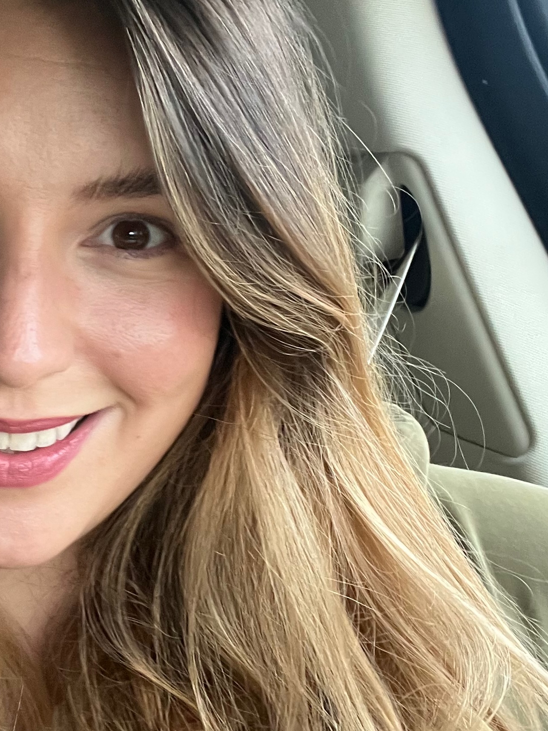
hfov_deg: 26.3
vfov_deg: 35.5
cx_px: 81
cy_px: 357
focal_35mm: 54
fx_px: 1140
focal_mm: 2.71
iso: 200
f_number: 2.2
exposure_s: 1/60
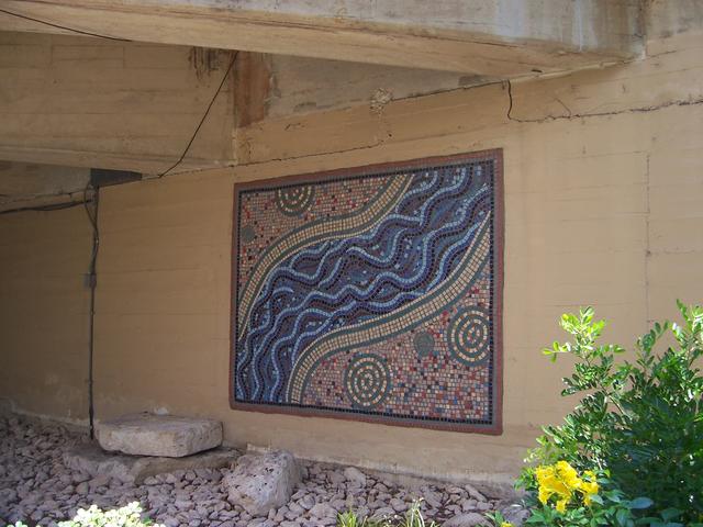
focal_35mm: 36
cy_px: 264
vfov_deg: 39.7
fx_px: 731
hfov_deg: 51.4
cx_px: 352
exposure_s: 1/180
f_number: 3
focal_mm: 6
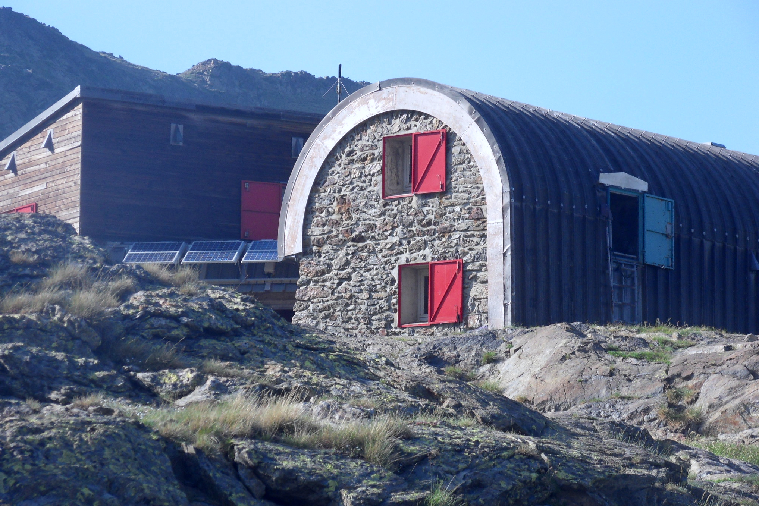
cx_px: 379
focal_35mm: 157
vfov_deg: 8.7
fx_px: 3310
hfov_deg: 13.1
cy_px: 267
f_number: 5.8
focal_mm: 26.3
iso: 80
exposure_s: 1/250
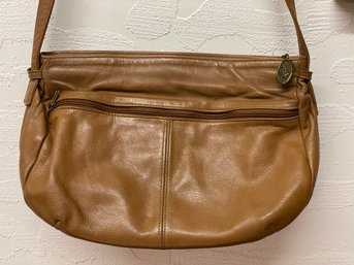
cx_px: 177
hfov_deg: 36.8
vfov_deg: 28.0
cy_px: 132
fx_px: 532
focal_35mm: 52
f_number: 2
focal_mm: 6
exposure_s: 1/60
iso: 160
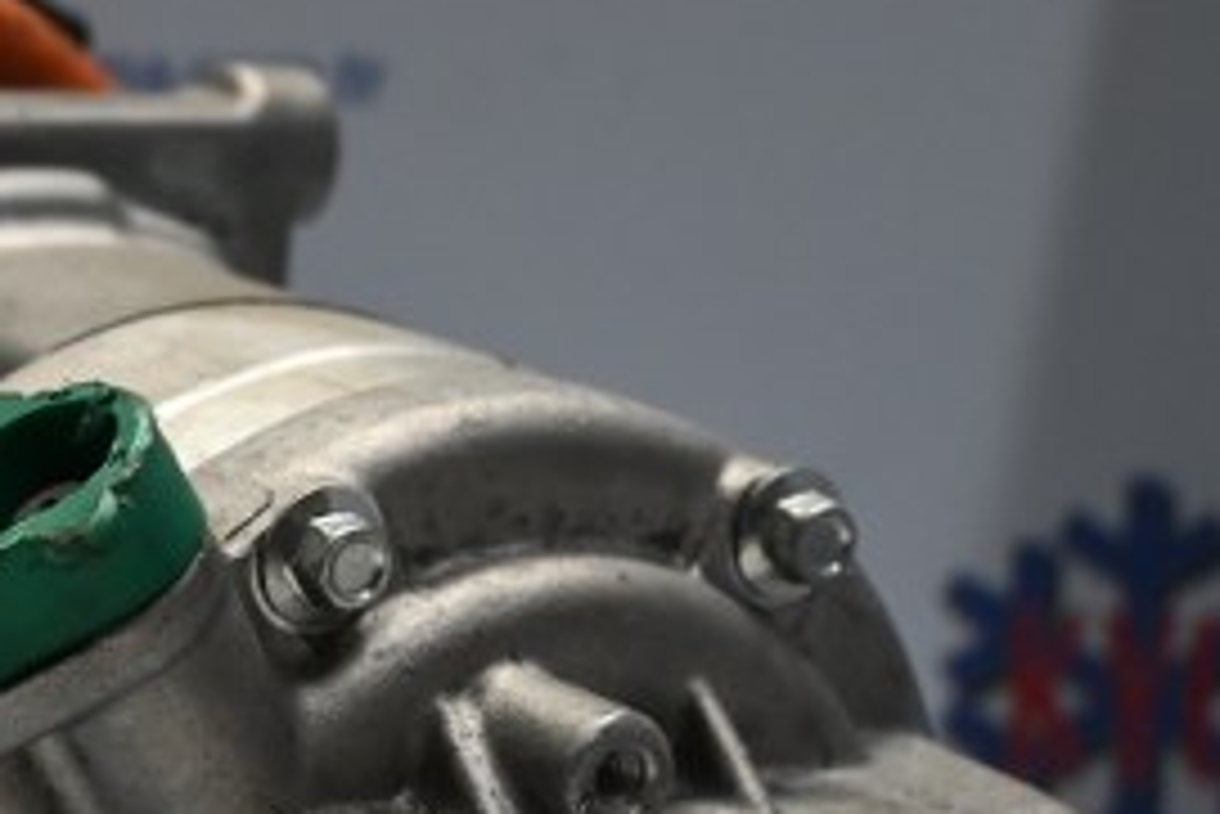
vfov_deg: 11.3
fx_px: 4128
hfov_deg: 16.5
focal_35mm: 122
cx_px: 18
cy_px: 591
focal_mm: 27.5
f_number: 4.5
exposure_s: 1/125
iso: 800
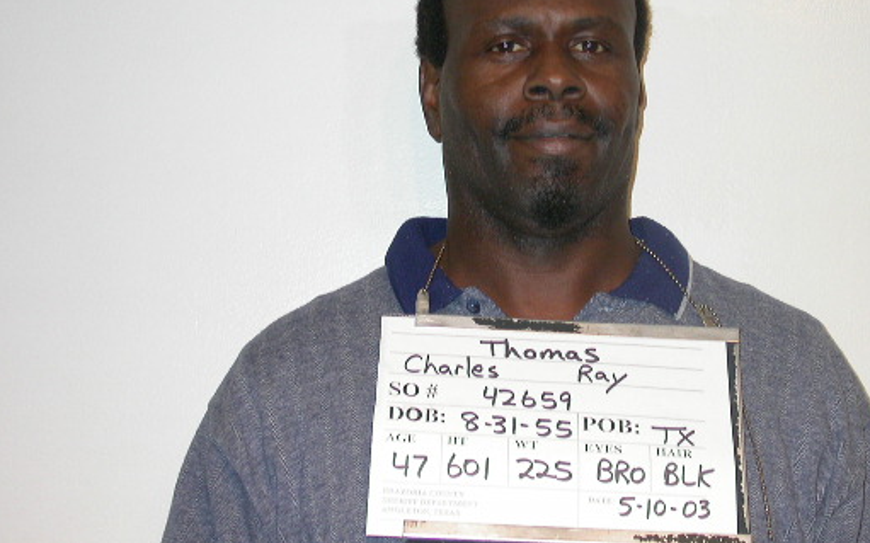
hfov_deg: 26.8
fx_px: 1825
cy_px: 242
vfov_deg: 16.9
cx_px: 502
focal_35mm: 77
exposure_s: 1/60.3
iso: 100
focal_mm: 12
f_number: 3
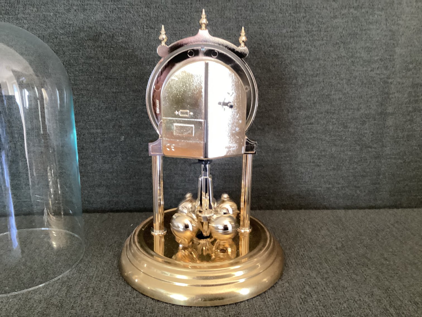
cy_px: 158
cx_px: 211
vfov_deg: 45.4
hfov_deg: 58.3
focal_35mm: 31
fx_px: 378
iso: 400
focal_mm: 3.3
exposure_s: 1/25
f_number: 2.4
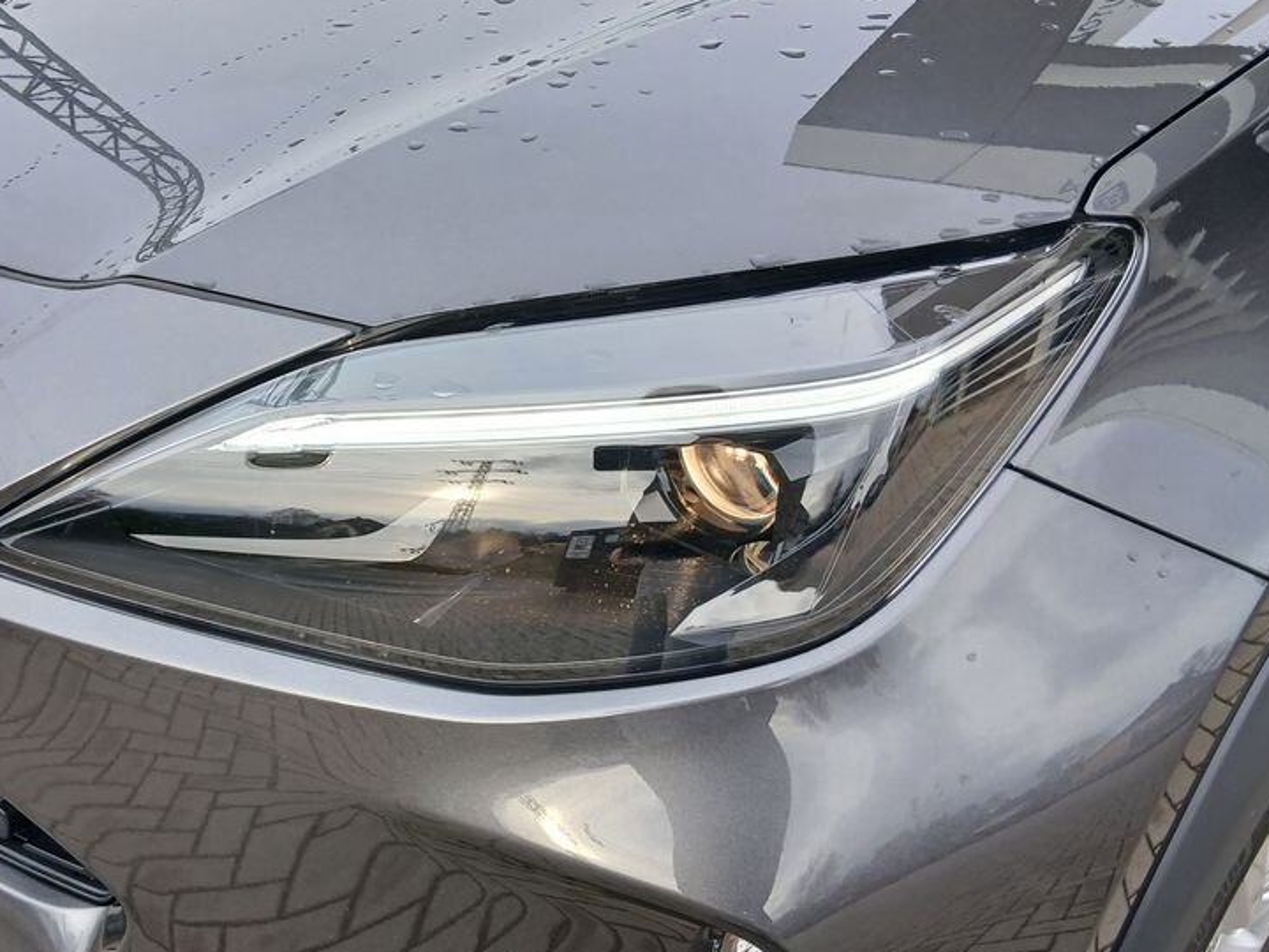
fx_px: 1356
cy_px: 527
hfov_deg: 49.6
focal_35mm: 37
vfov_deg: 38.6
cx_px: 462
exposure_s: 1/100
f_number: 1.8
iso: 40
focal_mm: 3.98
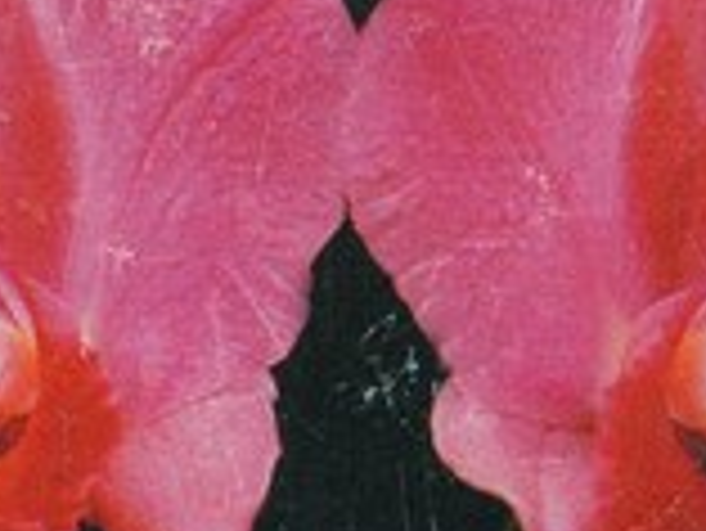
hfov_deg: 5.6
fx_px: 7205
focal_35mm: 353
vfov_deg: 4.2
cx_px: 324
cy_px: 218
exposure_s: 1/15
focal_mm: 60
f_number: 6.3
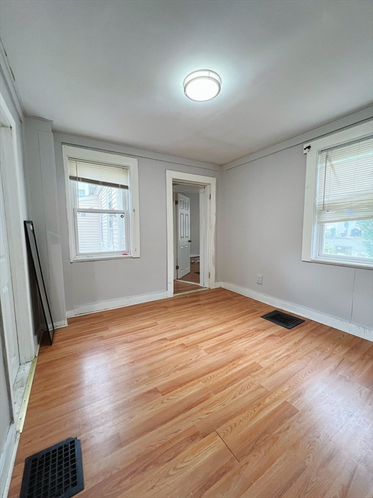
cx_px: 186
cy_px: 249
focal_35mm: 13
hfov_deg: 89.9
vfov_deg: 106.2
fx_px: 187
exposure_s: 1/60
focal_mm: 1.57
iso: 160
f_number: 1.8
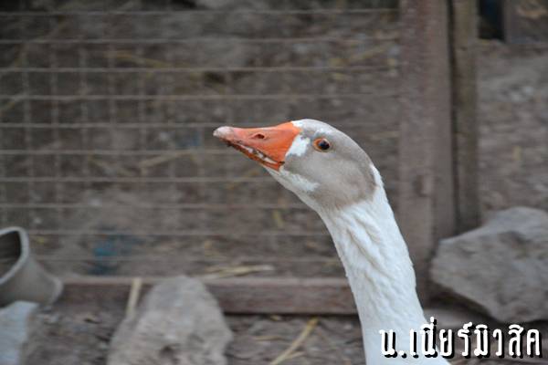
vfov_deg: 8.7
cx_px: 274
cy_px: 182
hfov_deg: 13.0
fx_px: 2397
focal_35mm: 158
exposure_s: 1/80
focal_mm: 105
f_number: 5.6
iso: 3200
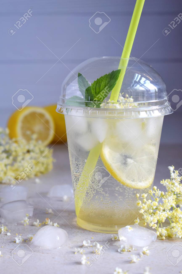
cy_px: 137
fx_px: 626
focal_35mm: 82
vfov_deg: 24.6
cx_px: 91
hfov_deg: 16.5
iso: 100
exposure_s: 1/25
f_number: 6.3
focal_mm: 55
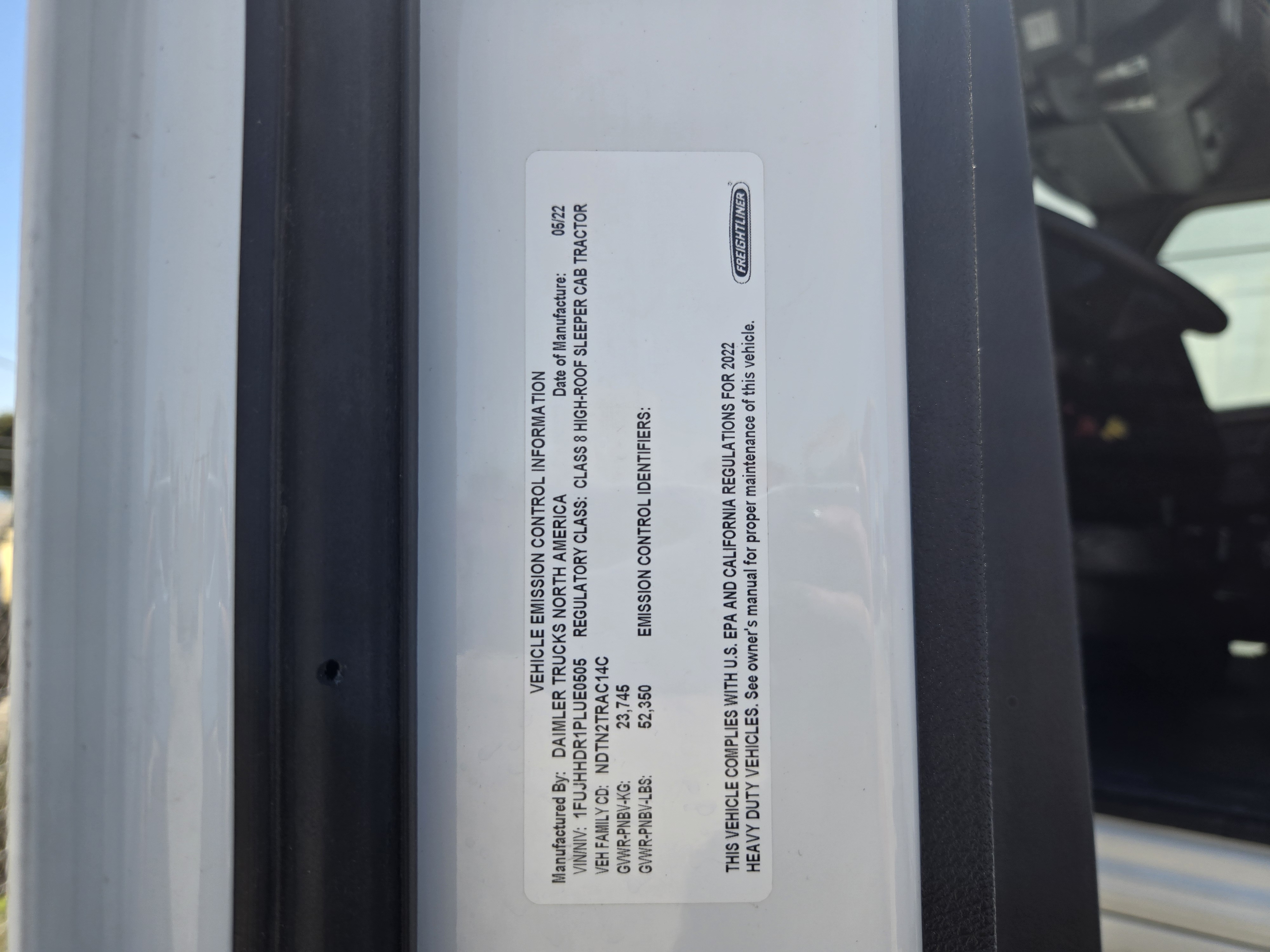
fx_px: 844
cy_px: 476
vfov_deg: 58.9
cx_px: 635
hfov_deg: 73.9
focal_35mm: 23
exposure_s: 1/812
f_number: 1.8
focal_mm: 5.4
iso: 25
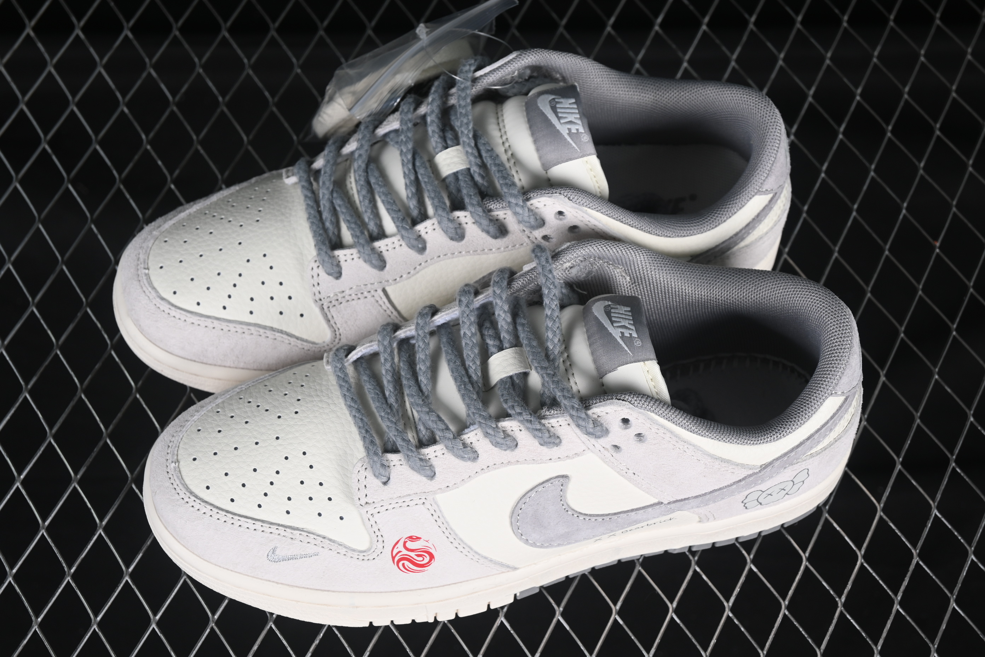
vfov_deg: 18.2
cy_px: 328
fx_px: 2052
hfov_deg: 27.0
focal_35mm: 75
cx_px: 492
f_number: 7.1
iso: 160
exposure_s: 1/80
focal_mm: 50
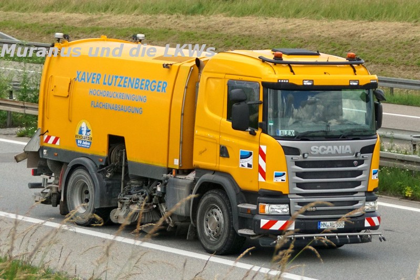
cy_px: 140
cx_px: 210
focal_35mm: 105
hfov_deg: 19.5
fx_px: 1225
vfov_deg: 13.0
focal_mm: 70
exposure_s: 1/2000
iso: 640
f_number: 5.6
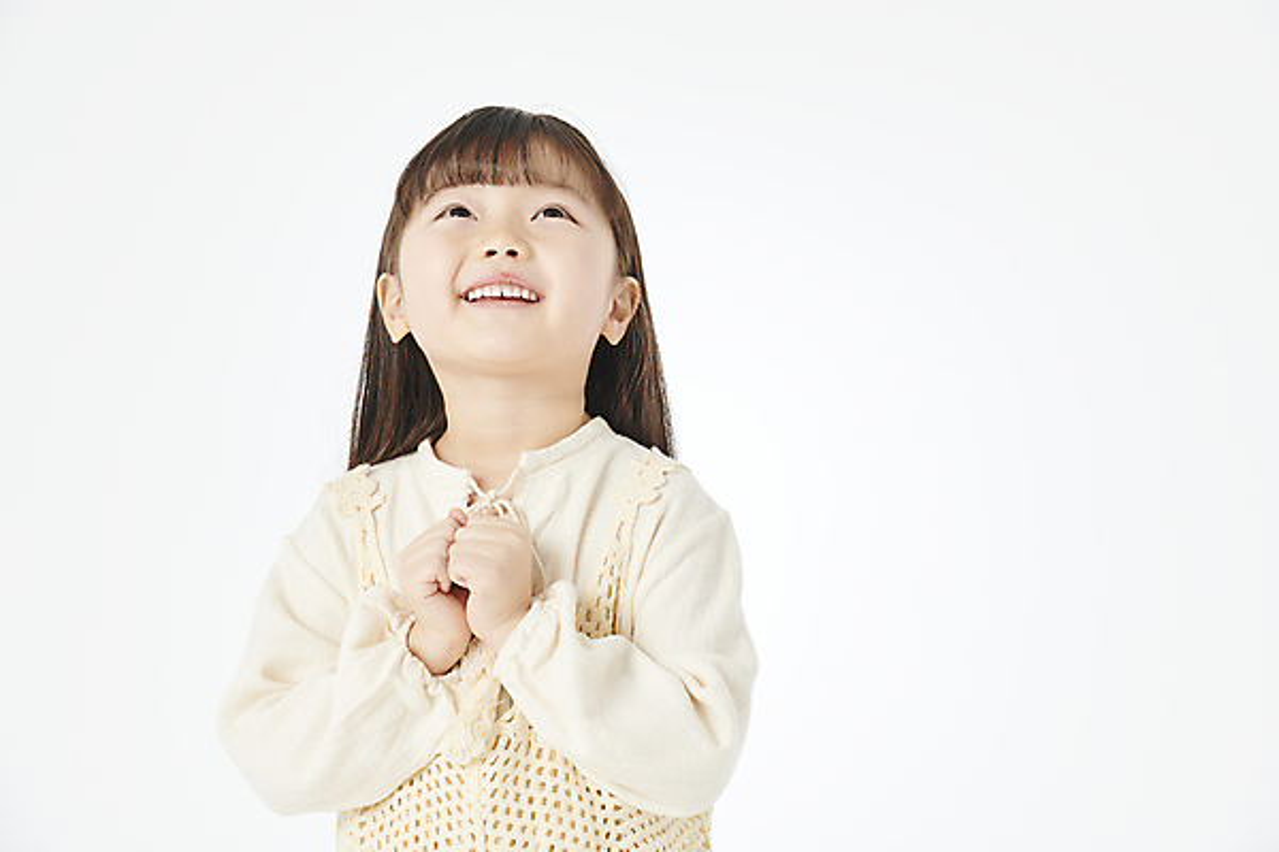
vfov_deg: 12.2
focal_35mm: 112
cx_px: 640
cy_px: 426
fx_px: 3979
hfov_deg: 18.3
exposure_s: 1/125
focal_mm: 112
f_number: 8
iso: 160
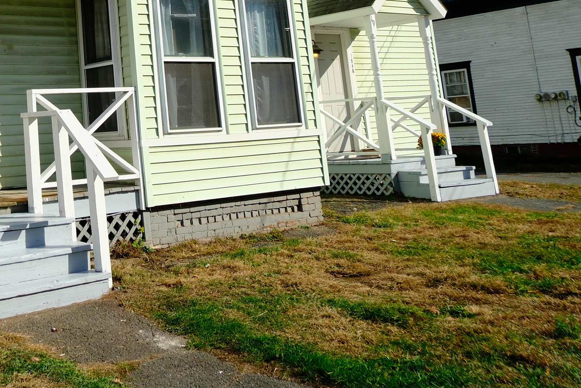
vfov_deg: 25.0
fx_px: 823
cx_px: 23
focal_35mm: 51
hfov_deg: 35.7
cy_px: -14
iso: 320
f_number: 5.6
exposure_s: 1/500
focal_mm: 15
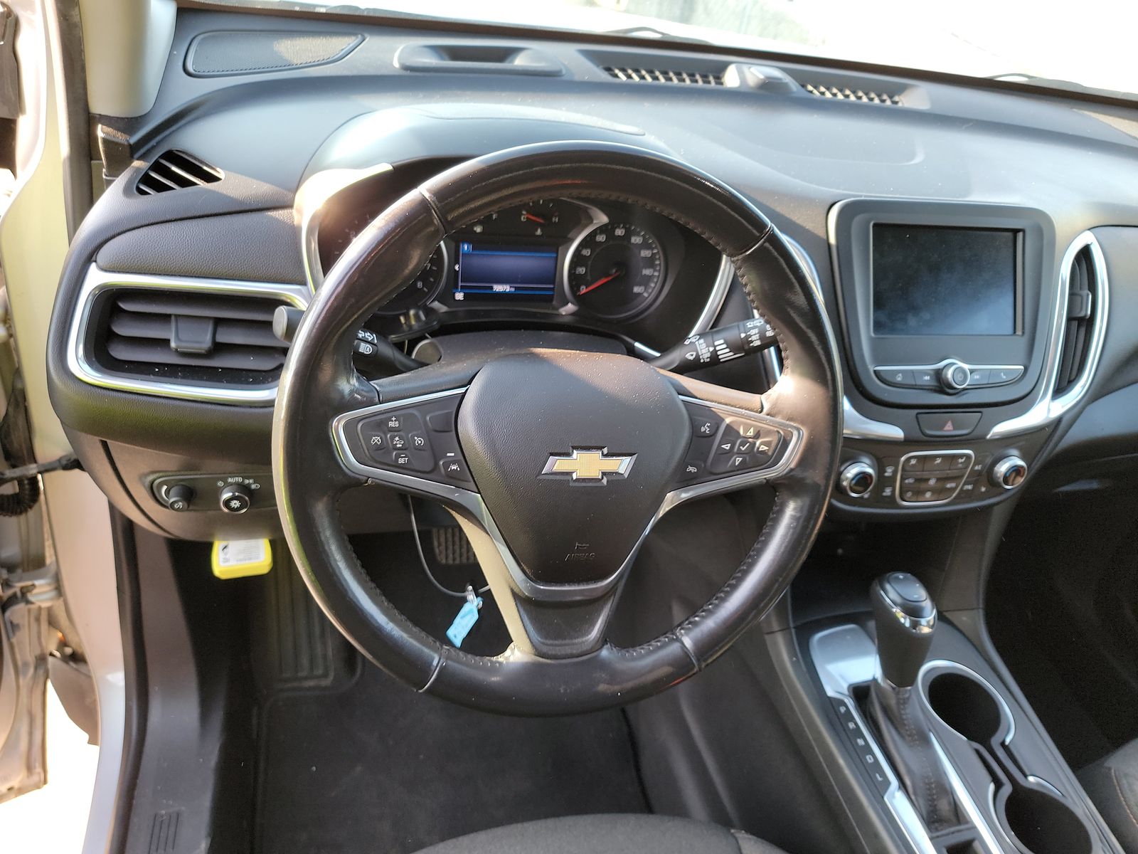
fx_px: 789
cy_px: 427
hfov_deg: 71.6
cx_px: 569
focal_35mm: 24
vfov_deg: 56.8
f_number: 1.8
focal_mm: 6.7
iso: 130
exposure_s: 1/59
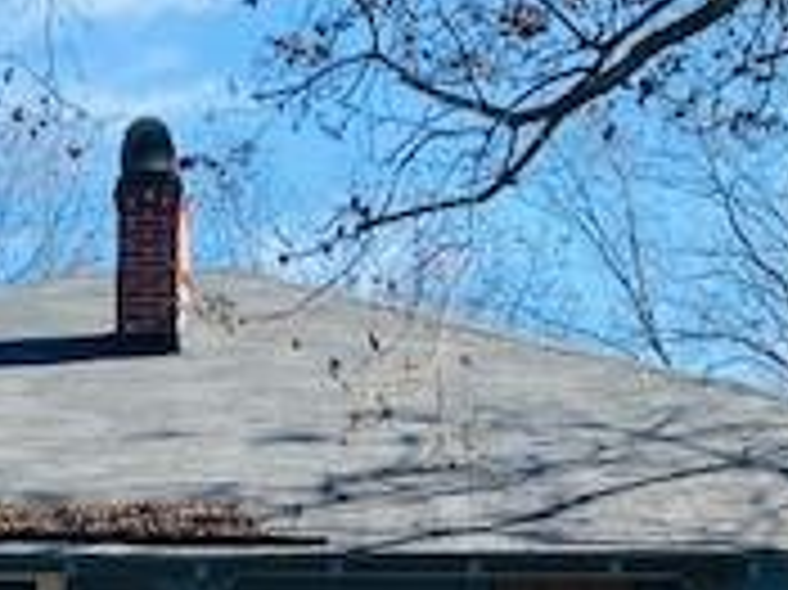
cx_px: -86
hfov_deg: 19.7
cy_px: 500
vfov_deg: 15.4
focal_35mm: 95
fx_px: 2161
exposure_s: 1/1065
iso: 25
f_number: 1.8
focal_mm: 4.25
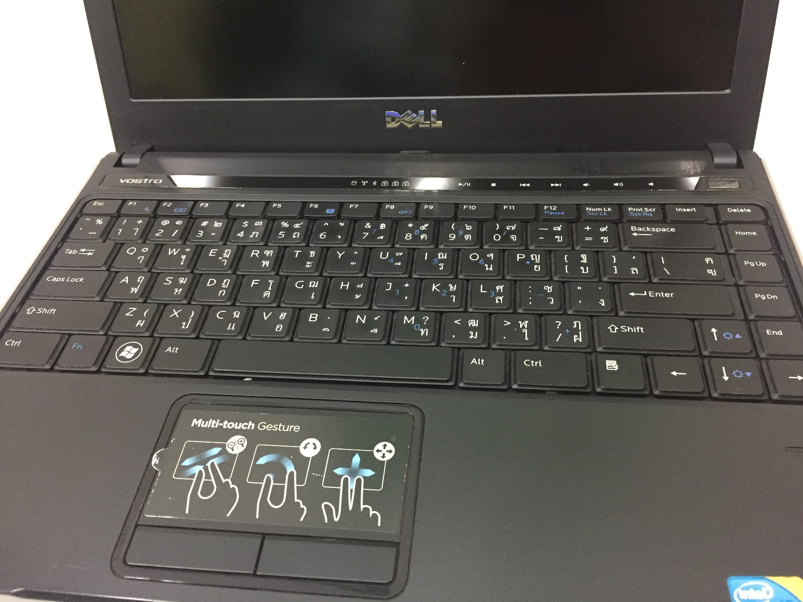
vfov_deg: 48.2
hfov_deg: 61.7
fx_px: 673
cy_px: 301
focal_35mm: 29
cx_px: 402
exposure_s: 1/25
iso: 250
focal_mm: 4.15
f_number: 2.2
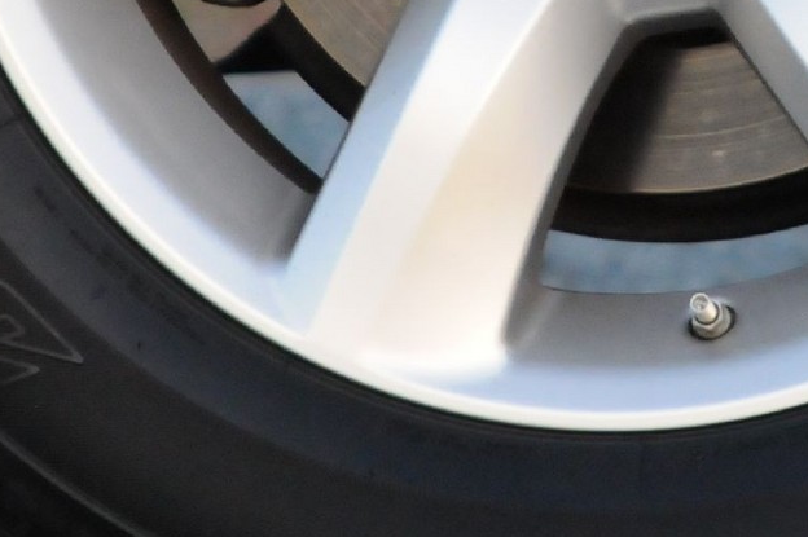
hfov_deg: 2.1
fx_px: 21551
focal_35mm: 961
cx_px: 763
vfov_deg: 1.4
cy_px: -261
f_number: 6.3
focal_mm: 160
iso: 2000
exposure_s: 1/320
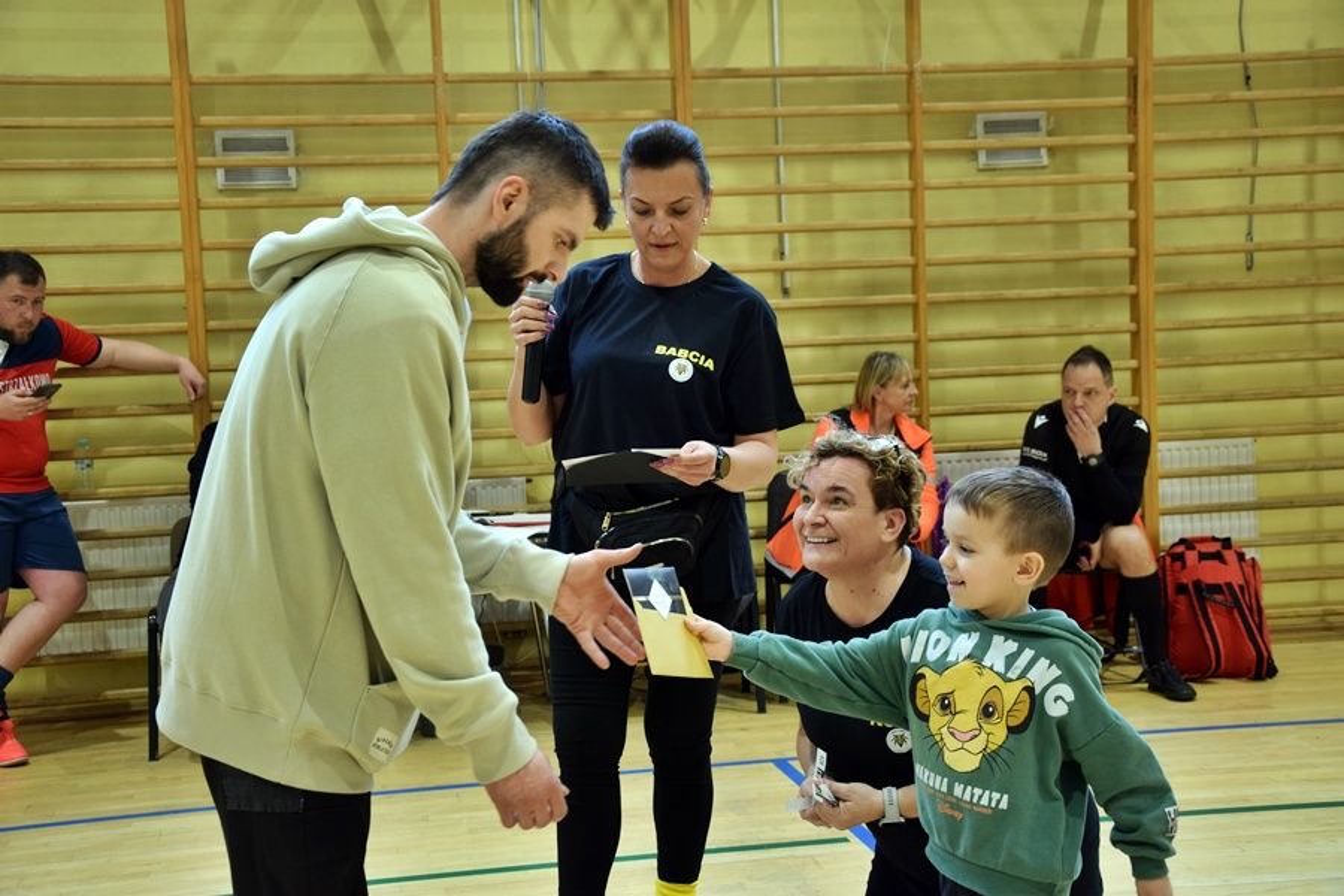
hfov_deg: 37.9
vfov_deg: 25.8
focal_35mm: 52
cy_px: 448
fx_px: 1960
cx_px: 672
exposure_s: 1/100
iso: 400
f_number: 4.5
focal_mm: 35
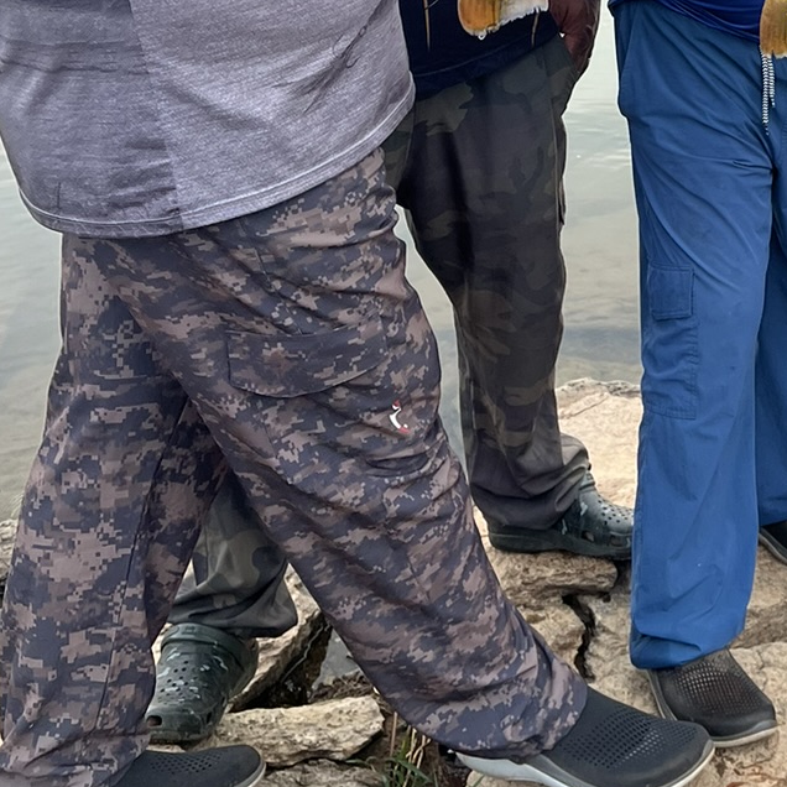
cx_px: 782
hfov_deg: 22.5
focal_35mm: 74
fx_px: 1903
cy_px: -89
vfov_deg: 22.0
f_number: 1.5
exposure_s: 1/134
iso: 50
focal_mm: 5.7
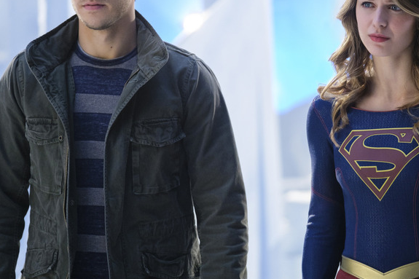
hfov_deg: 7.2
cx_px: 254
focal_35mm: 285
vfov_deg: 4.8
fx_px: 3316
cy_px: 99
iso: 1600
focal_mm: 140
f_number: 2.8
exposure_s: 1/250
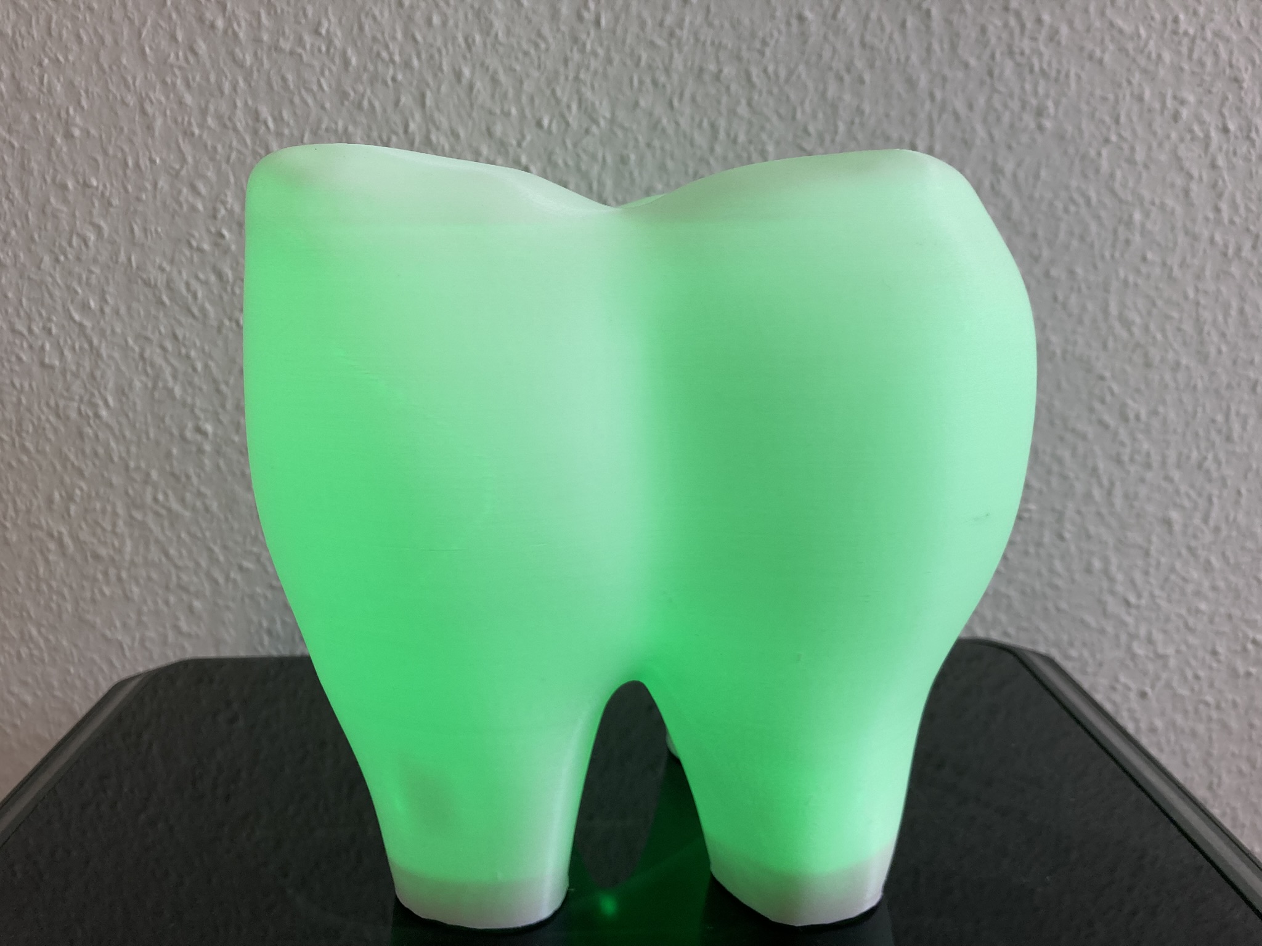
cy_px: 473
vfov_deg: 49.7
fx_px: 1021
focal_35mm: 28
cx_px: 631
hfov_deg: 63.4
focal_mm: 3.99
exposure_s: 1/112
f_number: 1.8
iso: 80
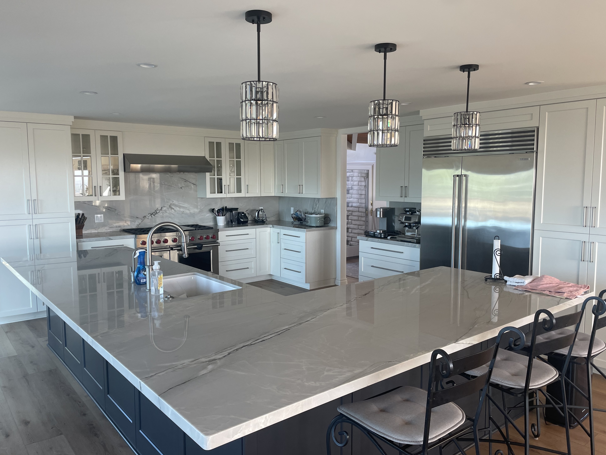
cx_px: 300
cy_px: 226
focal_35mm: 27
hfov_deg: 65.3
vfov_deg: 51.4
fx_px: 473
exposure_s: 1/121
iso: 80
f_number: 1.6
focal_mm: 4.2
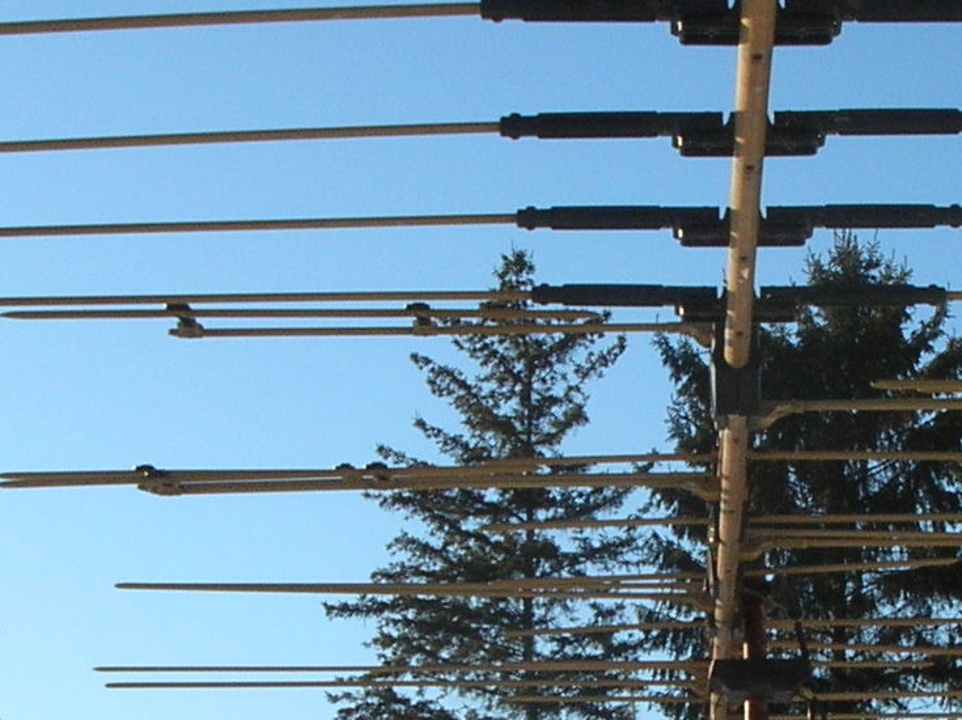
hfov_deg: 17.9
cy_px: 545
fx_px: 3027
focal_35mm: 109
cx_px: 763
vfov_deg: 13.5
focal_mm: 5.8
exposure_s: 1/267
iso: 50
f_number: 5.6
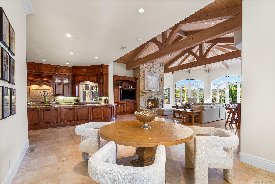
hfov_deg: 96.7
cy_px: 92
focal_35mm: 16
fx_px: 122
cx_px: 138
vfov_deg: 73.8
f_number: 11
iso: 640
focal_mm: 16
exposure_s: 1/2.5
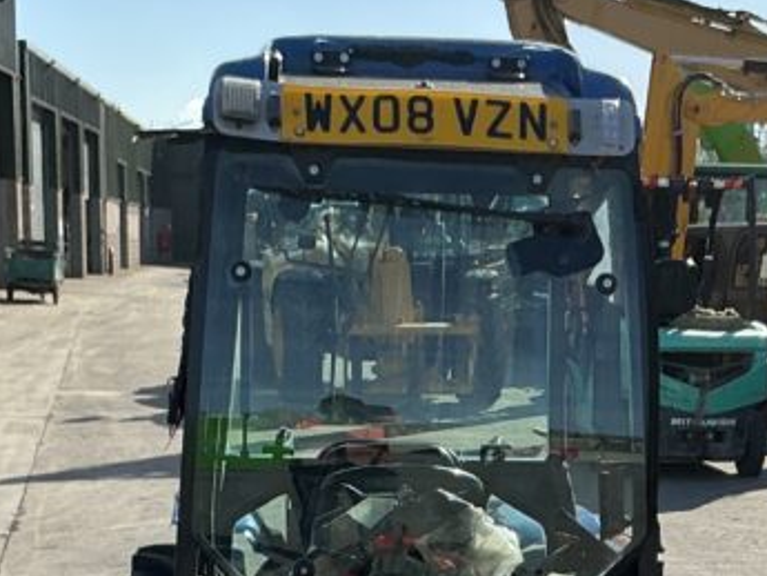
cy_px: 723
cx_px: 509
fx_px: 1840
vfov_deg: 16.9
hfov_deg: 23.4
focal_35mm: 83
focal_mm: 3
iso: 25
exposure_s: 1/1912
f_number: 1.8
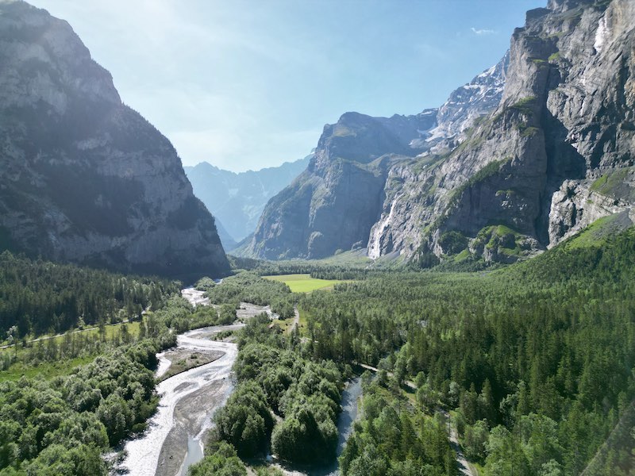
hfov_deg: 71.6
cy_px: 238
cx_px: 318
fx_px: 440
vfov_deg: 56.8
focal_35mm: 24
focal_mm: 6.72
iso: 150
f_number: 1.7
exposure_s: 1/3000
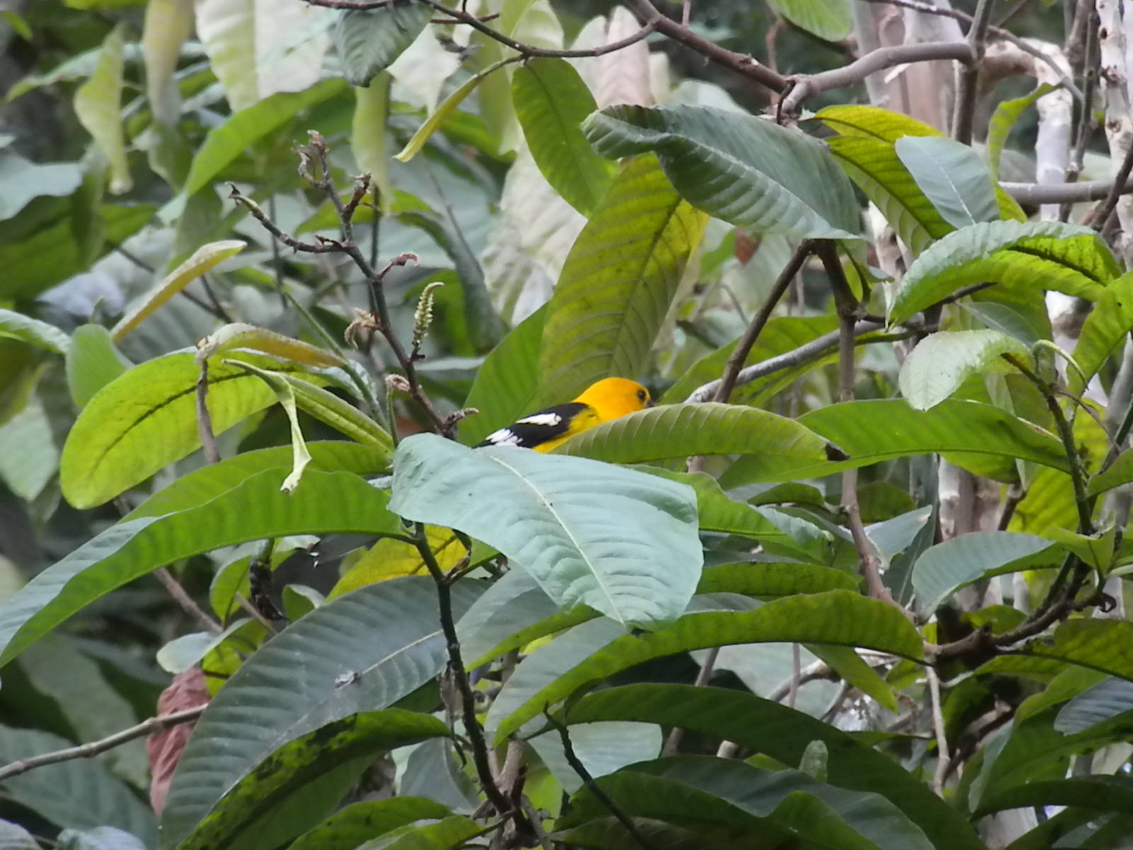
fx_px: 8510
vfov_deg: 5.7
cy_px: 425
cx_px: 566
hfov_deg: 7.6
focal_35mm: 260
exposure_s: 1/133
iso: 640
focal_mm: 46.2
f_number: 5.3
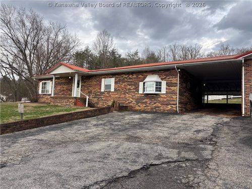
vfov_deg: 53.1
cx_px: 126
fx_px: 189
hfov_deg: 67.3
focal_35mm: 26
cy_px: 94
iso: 50
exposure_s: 1/693
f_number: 1.6
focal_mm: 5.96
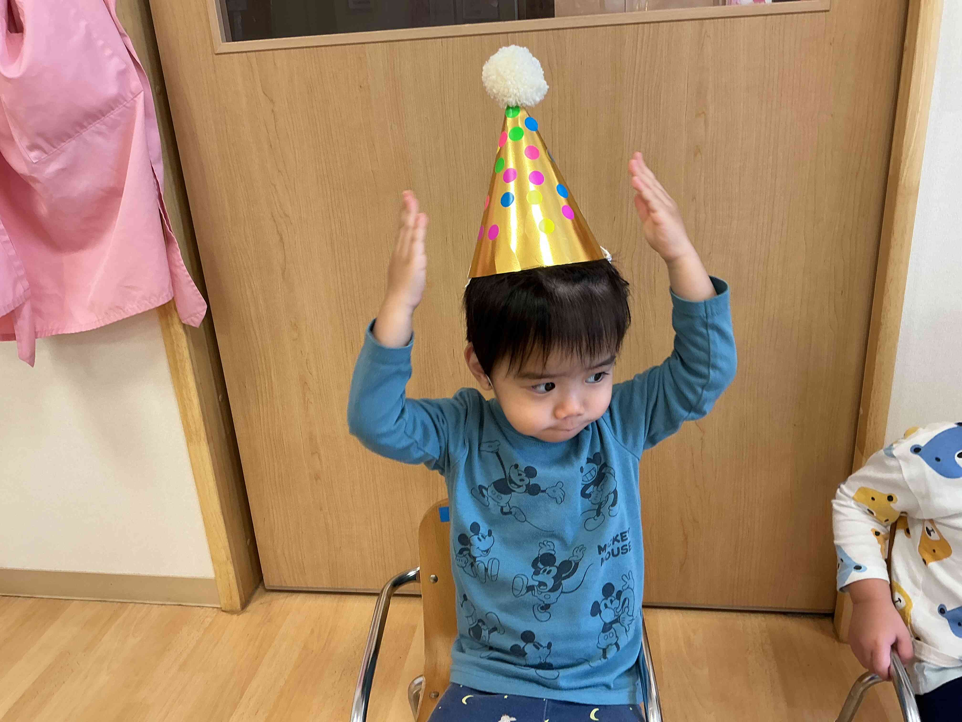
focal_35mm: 29
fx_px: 806
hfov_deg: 61.7
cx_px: 481
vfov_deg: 48.2
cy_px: 361
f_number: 1.8
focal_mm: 3
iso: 40
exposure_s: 1/60
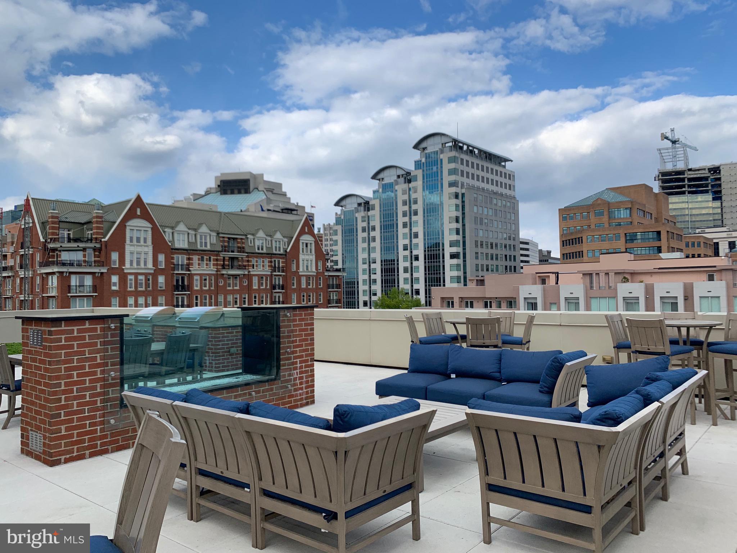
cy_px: 276
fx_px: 554
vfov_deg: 53.1
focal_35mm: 26
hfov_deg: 67.3
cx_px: 368
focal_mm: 4.25
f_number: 1.8
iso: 25
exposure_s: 1/1748
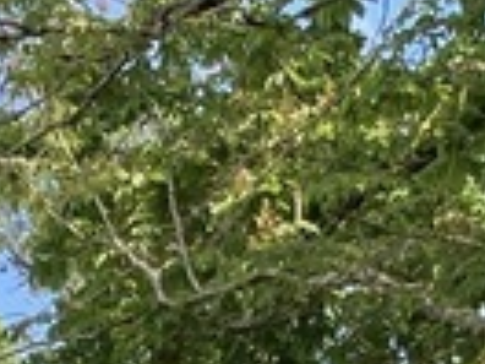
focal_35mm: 218
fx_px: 3054
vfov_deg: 6.4
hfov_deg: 9.0
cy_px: 930
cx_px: 492
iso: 20
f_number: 1.8
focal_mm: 3.99
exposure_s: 1/390
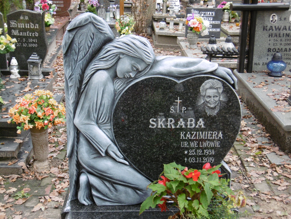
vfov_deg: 28.6
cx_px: 146
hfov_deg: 37.5
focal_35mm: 51
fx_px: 429
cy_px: 110
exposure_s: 1/60
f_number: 4
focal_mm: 9.2
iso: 200
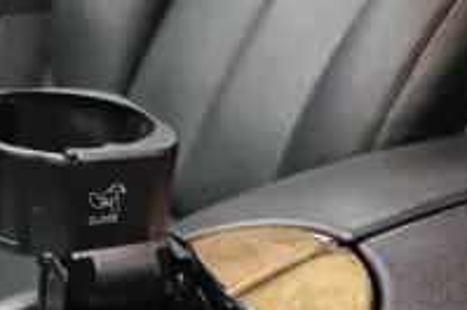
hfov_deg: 39.0
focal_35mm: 49
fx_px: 635
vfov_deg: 26.5
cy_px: 279
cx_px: 99
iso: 400
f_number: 1.6
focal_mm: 5.4
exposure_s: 1/50
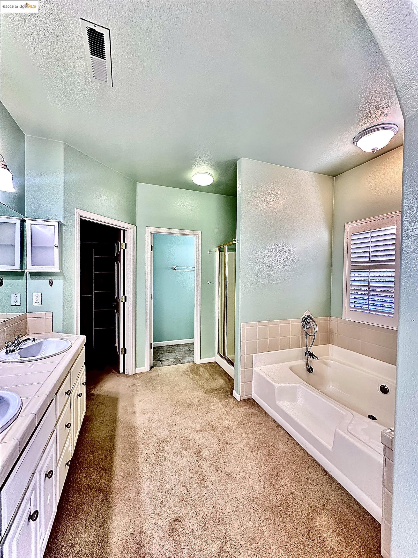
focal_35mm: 14
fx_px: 225
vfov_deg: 102.1
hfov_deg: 85.7
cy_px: 279
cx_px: 209
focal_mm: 2.22
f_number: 2.2
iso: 200
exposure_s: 1/60
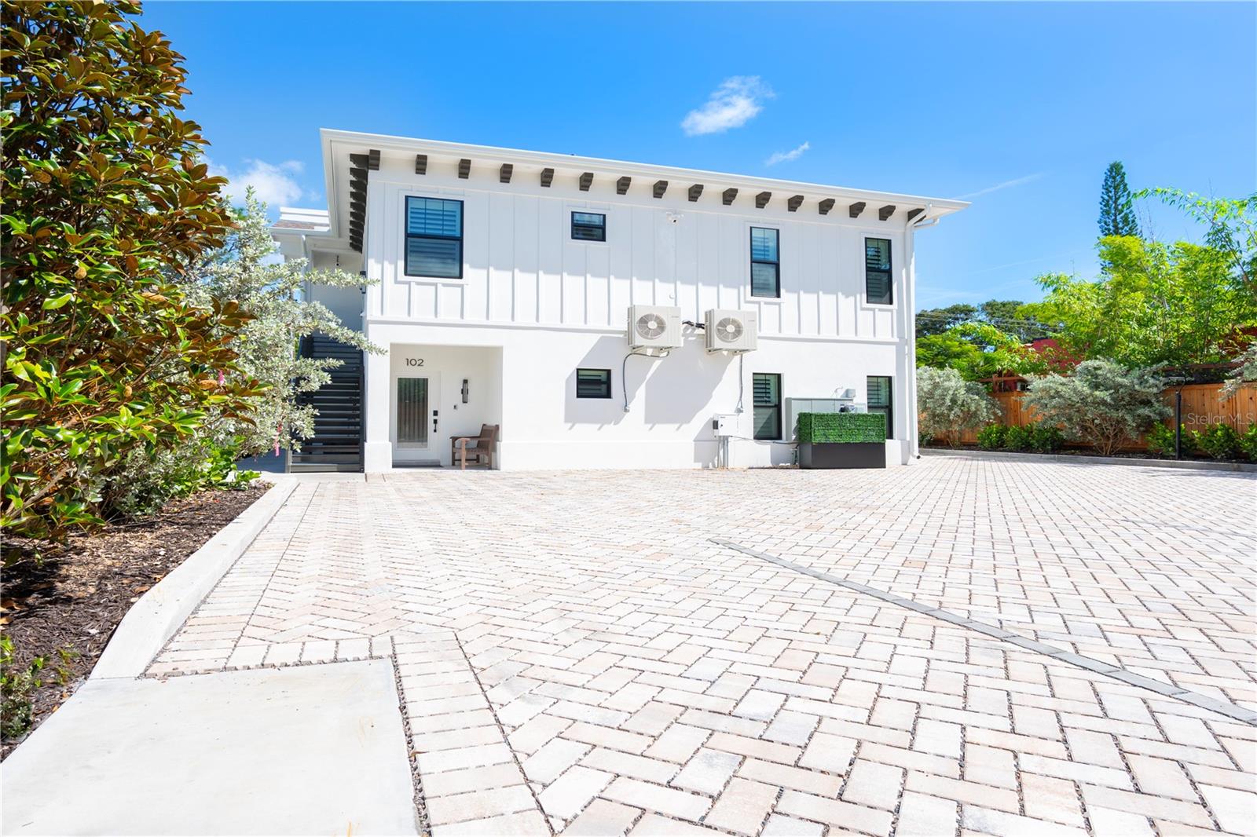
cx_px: 628
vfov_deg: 73.7
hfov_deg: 96.7
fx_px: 559
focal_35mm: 16
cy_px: 418
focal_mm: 16
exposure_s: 1/400
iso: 250
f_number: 8
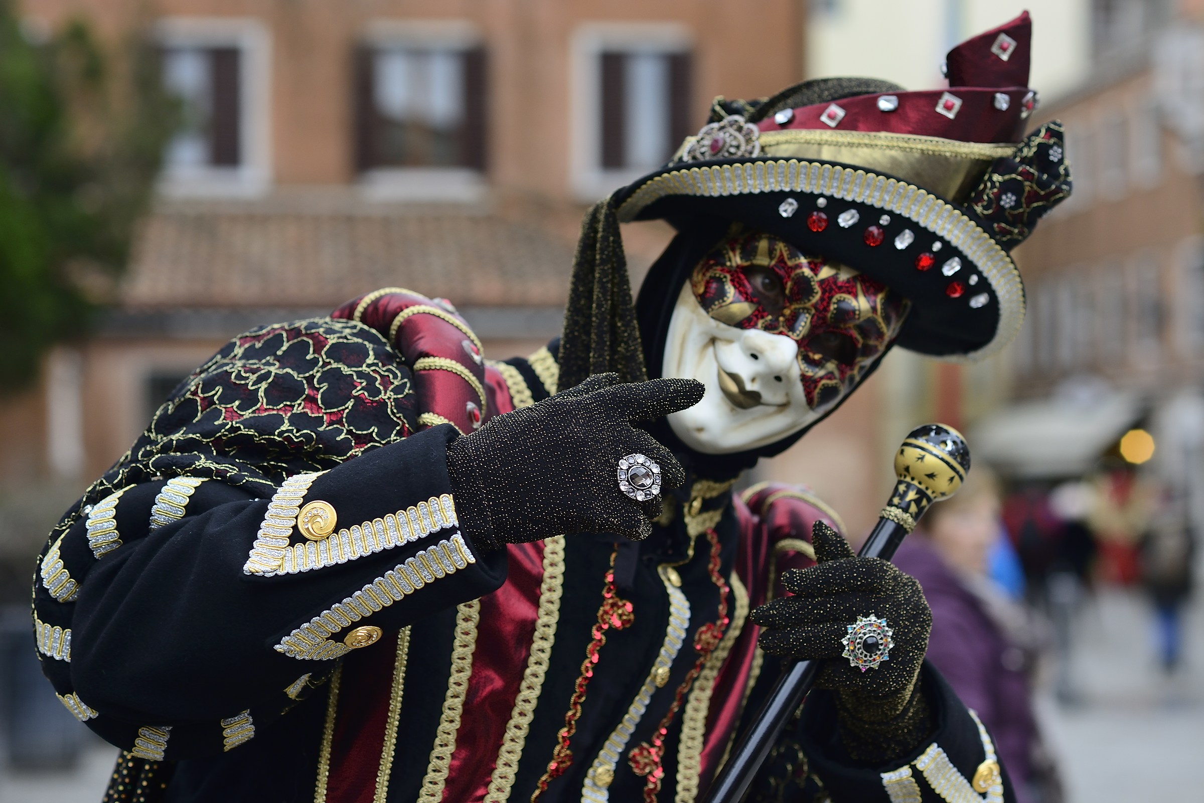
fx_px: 2843
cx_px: 602
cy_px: 402
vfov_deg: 16.1
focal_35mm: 85
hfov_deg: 23.9
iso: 400
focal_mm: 85
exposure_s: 1/160
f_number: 4.5
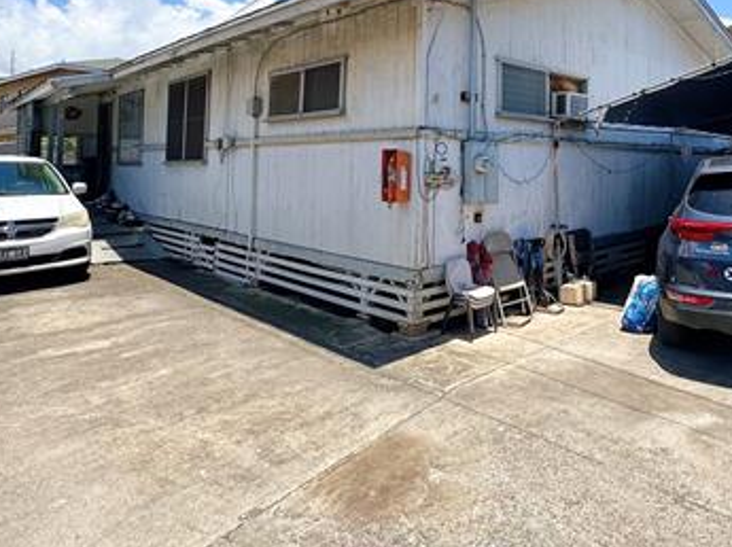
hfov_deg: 64.9
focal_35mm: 26
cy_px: 142
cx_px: 509
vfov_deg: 50.9
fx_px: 549
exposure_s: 1/1125
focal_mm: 2.22
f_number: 2.2
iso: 50
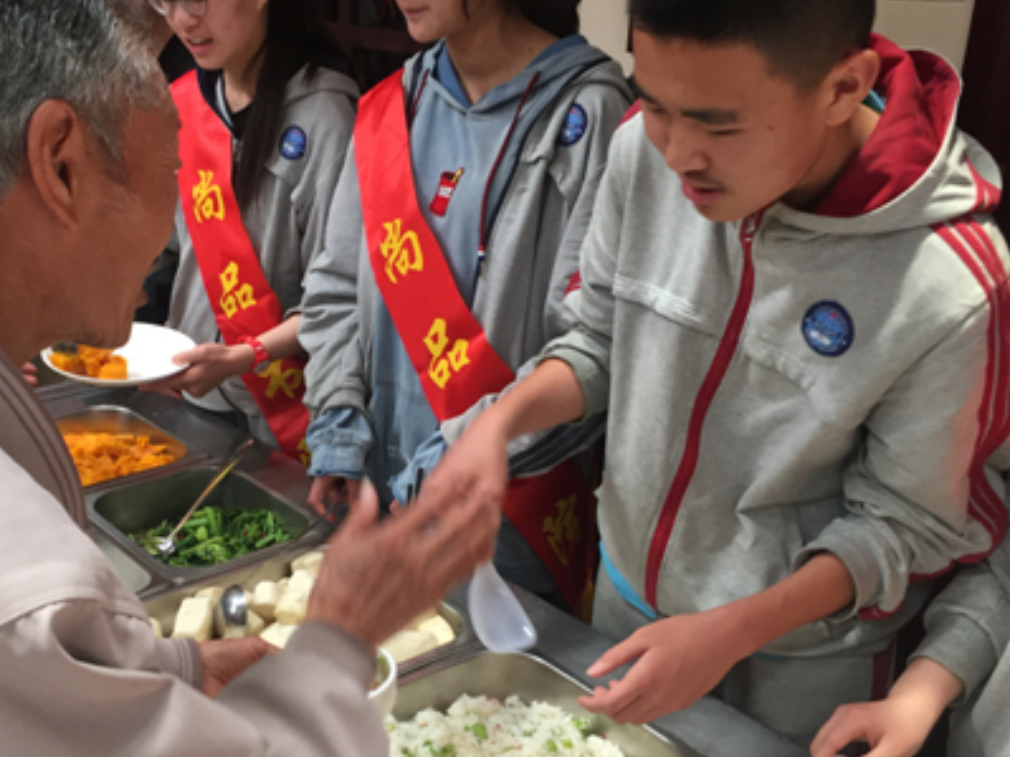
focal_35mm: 40
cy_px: 441
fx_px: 1167
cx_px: 387
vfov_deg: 35.9
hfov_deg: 46.5
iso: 50
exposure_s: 1/33
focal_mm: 4.15
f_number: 2.2
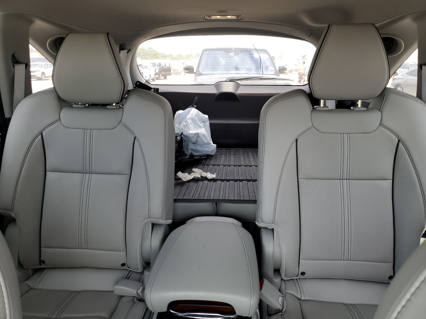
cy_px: 160
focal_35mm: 26
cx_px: 213
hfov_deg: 67.3
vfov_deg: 53.1
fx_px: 320
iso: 50
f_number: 1.5
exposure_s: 1/123
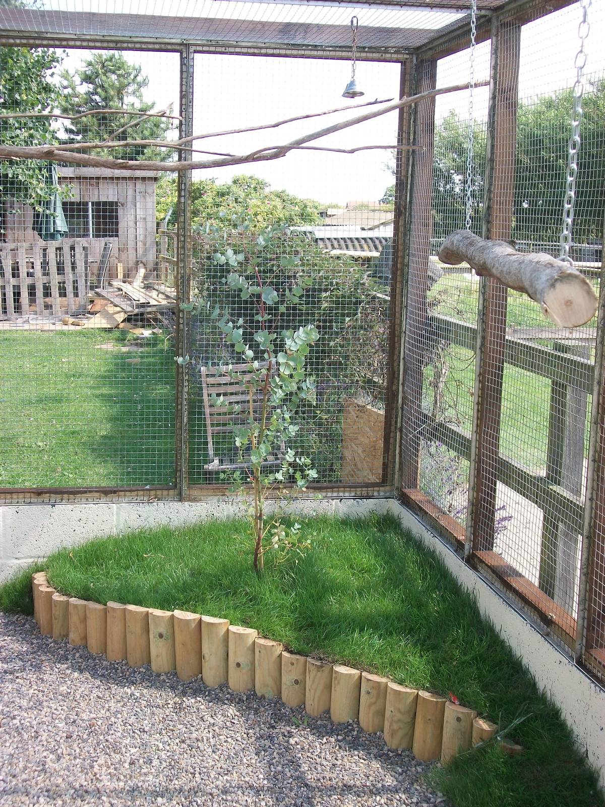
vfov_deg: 38.2
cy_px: 404
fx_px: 1165
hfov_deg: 29.1
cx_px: 302
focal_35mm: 50
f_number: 3.6
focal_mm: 8.8
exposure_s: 1/200
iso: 80
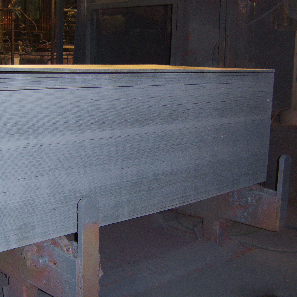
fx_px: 437
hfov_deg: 37.4
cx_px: 115
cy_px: 149
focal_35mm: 45
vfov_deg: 37.6
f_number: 2.7
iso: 200
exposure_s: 1/60
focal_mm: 9.86
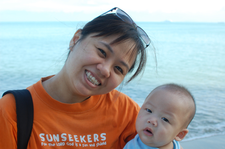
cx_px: 112
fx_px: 328
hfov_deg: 37.9
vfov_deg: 25.7
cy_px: 74
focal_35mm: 52
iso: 200
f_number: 6.3
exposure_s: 1/160
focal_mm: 35
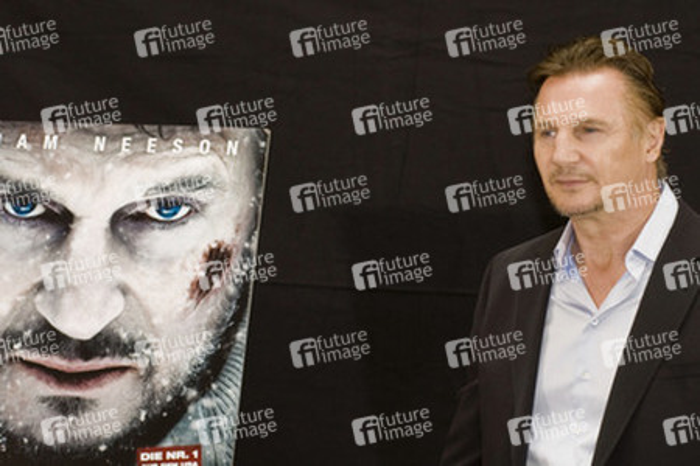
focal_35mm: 80
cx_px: 350
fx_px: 1555
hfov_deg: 25.4
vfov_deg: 17.1
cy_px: 233
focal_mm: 80
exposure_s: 1/200
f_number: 5
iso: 1600
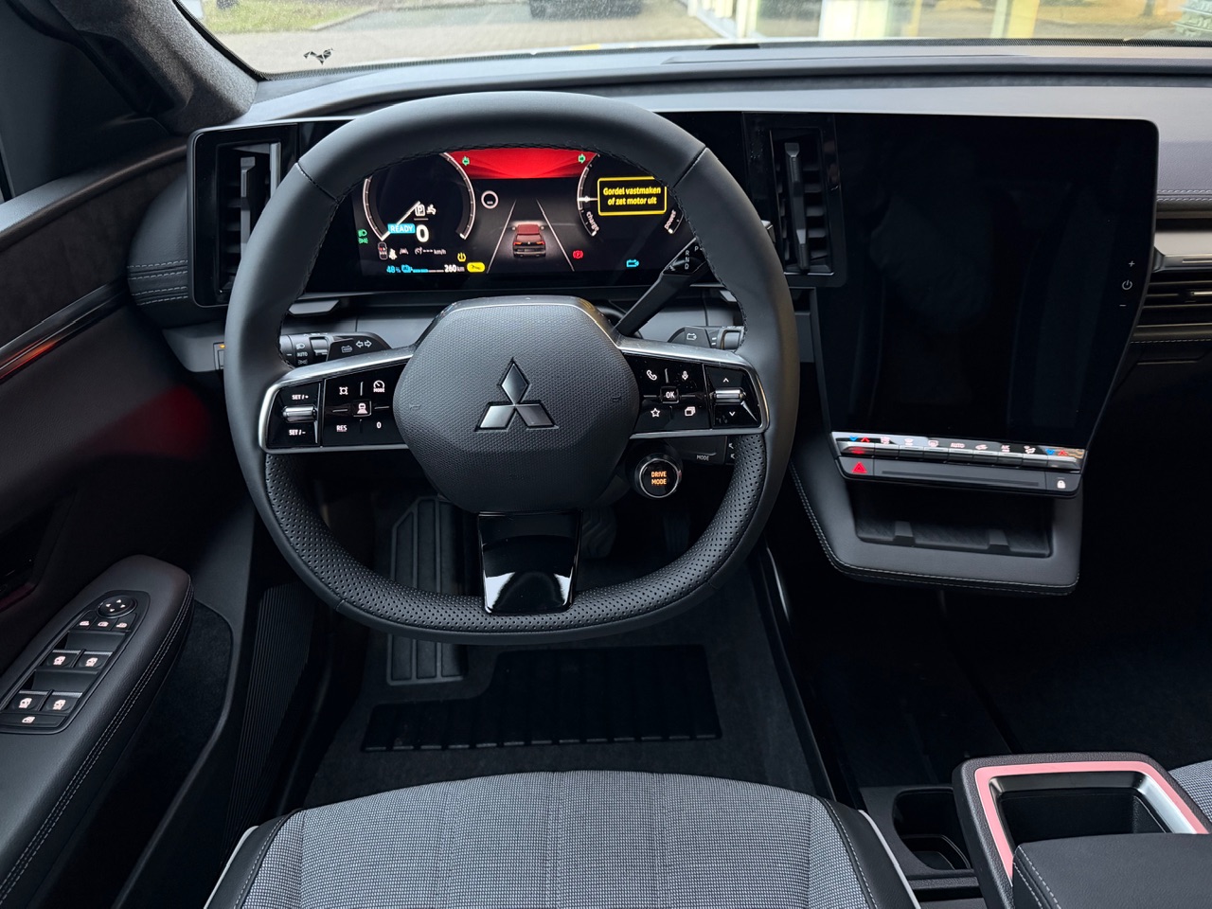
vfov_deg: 56.8
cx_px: 606
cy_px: 454
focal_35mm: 24
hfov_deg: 71.6
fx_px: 840
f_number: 1.78
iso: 1000
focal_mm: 6.76
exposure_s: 1/27
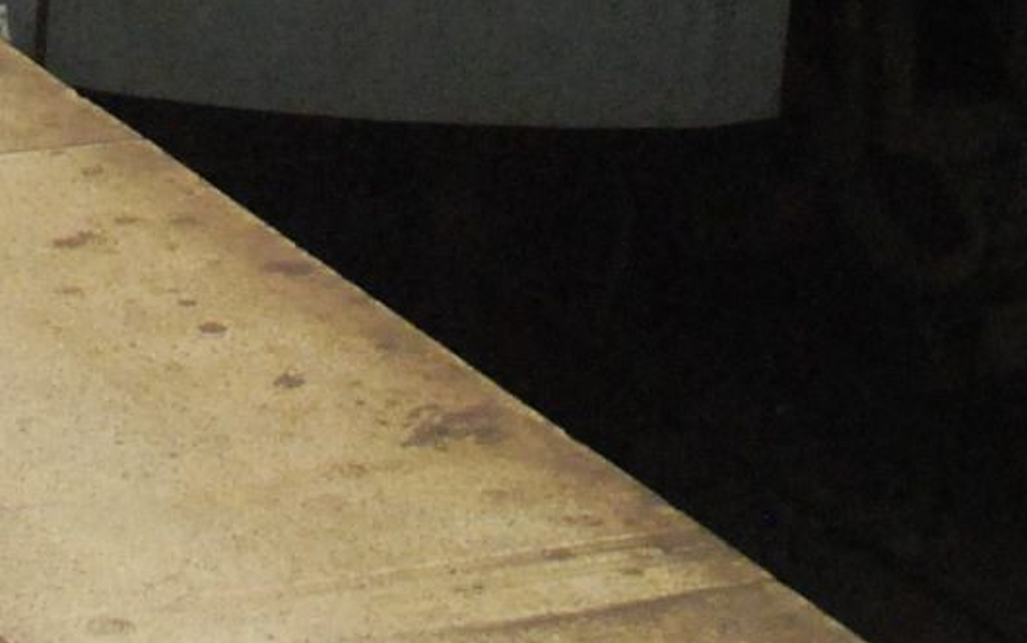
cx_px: 148
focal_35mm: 191
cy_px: -1223
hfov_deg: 10.9
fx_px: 5348
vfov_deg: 6.4
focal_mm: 22
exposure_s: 1/30
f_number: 4
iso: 1100
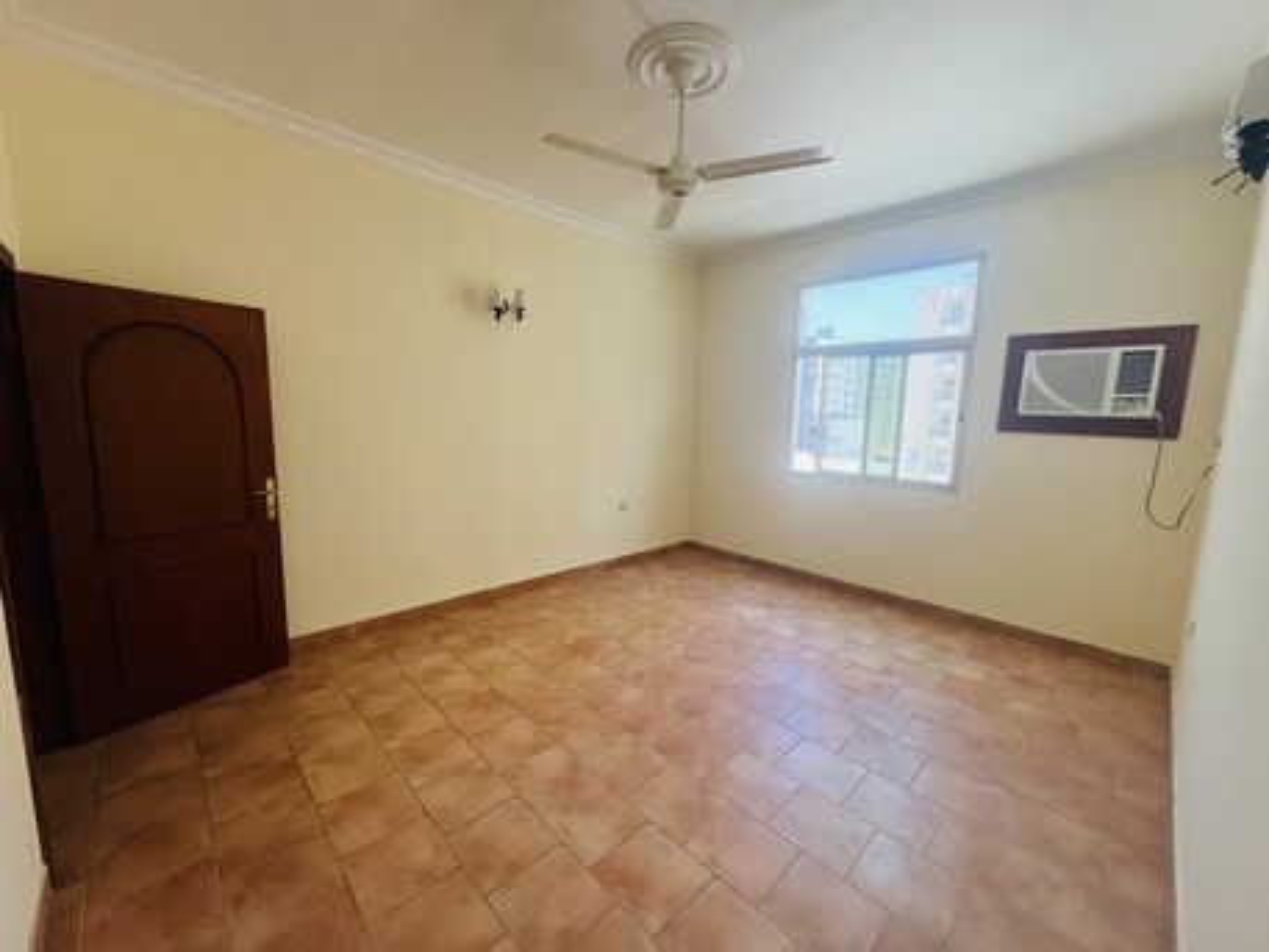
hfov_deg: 106.2
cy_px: 476
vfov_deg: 89.9
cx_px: 634
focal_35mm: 13
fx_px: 477
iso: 100
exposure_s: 1/99
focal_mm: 1.57
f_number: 1.8
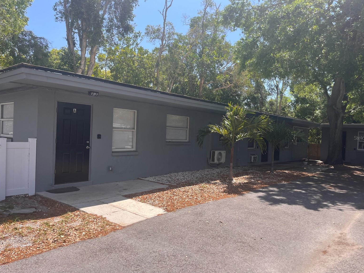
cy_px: 138
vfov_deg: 51.4
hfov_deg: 65.3
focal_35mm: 27
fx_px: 284
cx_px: 187
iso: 50
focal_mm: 5.1
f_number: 1.6
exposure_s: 1/2101
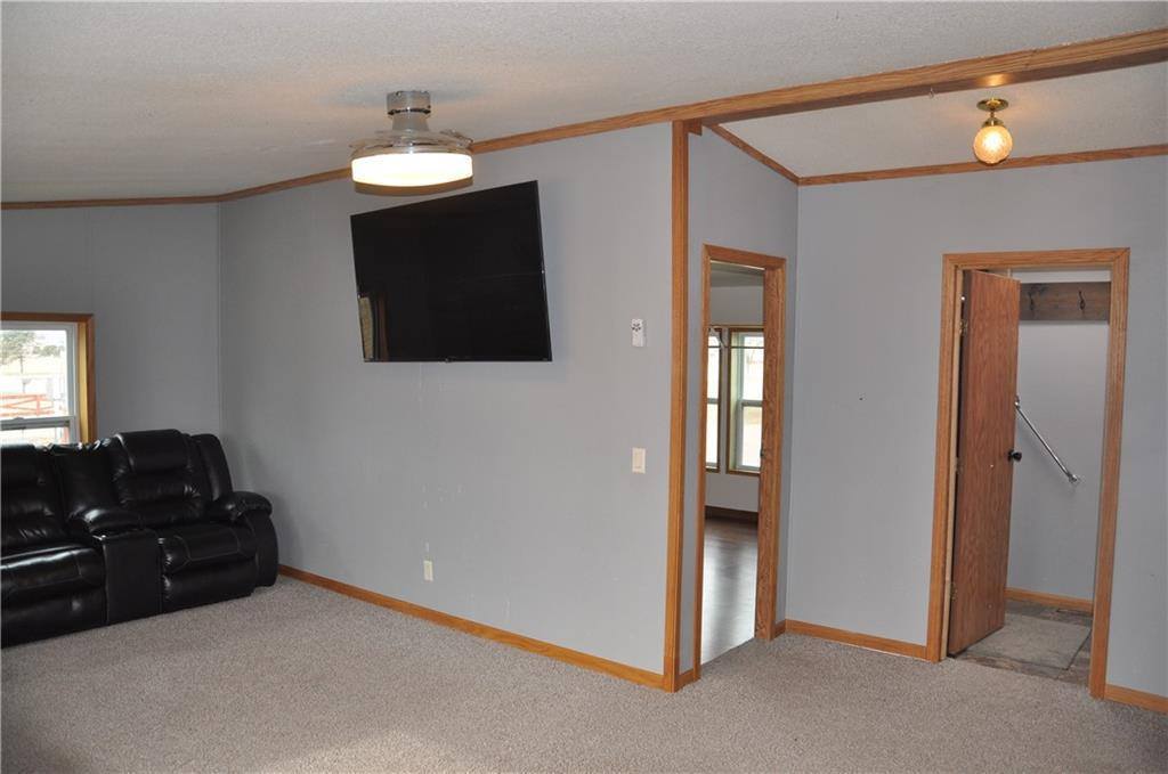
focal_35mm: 27
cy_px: 387
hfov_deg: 67.5
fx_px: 874
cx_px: 584
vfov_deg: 47.8
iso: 400
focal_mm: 18
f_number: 3.5
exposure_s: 1/125
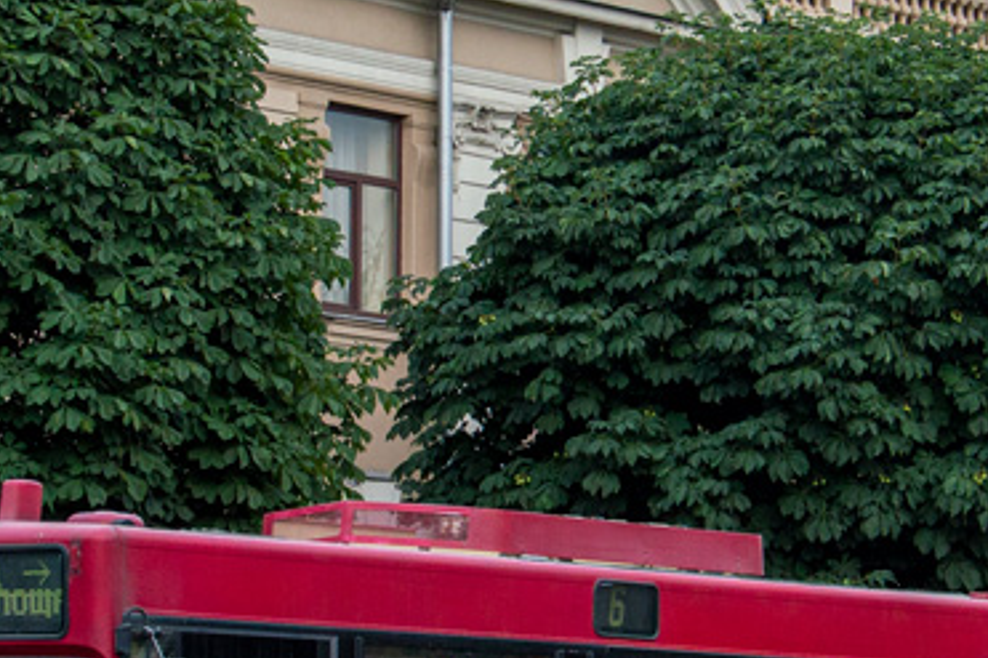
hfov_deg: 10.7
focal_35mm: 192
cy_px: 313
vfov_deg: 7.1
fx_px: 5267
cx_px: 722
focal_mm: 38
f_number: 6.3
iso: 200
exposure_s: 1/640
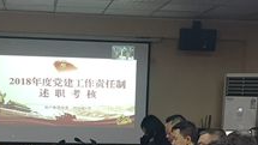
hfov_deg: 25.8
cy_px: 212
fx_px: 561
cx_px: 100
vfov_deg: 13.9
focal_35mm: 82
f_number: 1.8
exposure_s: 1/100
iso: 640
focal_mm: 3.95
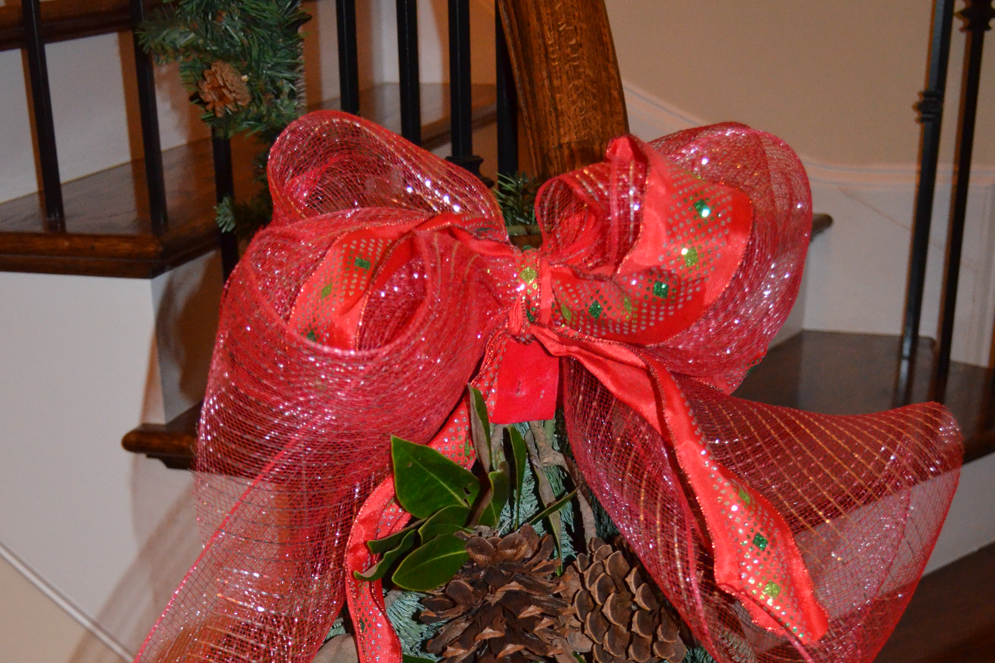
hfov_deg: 33.9
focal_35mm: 59
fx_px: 1630
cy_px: 716
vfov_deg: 21.9
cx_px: 497
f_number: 4.2
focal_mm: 26
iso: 3200
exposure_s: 1/60
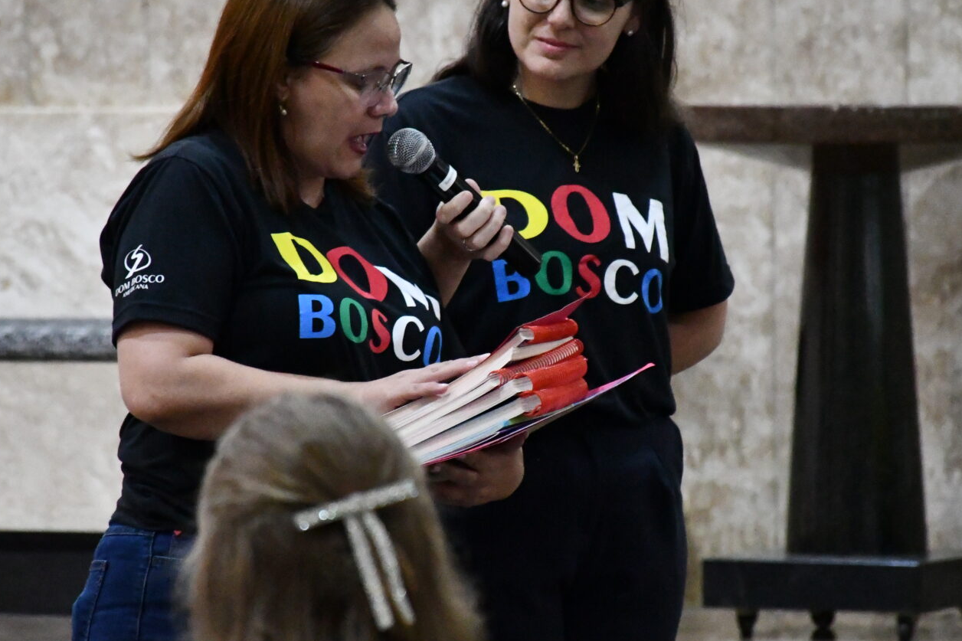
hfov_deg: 6.4
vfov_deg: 4.3
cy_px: 290
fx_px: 8576
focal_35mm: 321
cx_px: 466
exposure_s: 1/200
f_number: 5.6
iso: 12800
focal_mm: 140
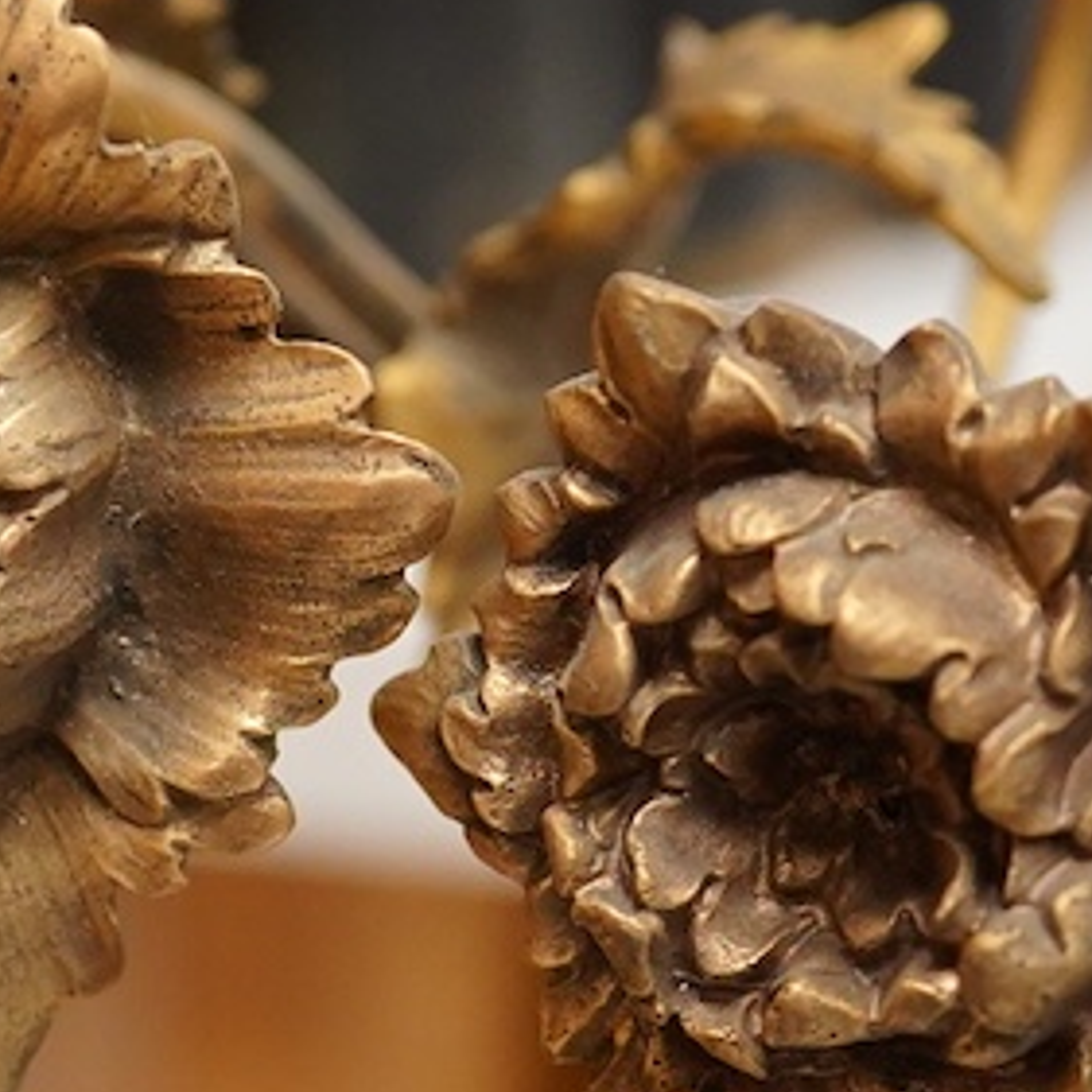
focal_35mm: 153
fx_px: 5461
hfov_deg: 11.4
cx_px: 422
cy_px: 280
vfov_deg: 11.4
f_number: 3.5
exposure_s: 1/400
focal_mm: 30
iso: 2500
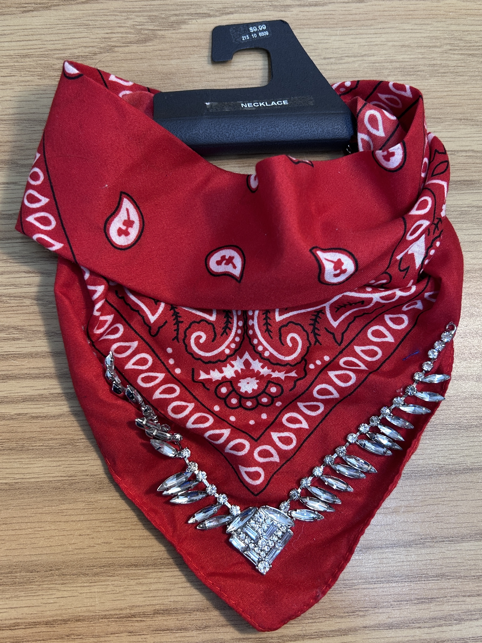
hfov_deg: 53.1
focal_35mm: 26
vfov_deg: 67.3
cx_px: 241
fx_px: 483
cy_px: 322
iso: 100
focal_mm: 5.7
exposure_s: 1/120
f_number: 1.5
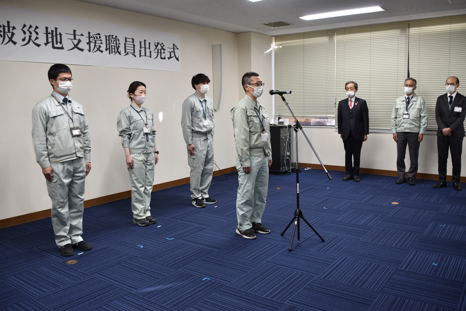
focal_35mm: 32
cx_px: 233
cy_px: 156
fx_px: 408
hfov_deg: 59.5
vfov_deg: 41.7
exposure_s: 1/100
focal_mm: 21
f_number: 4
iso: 400
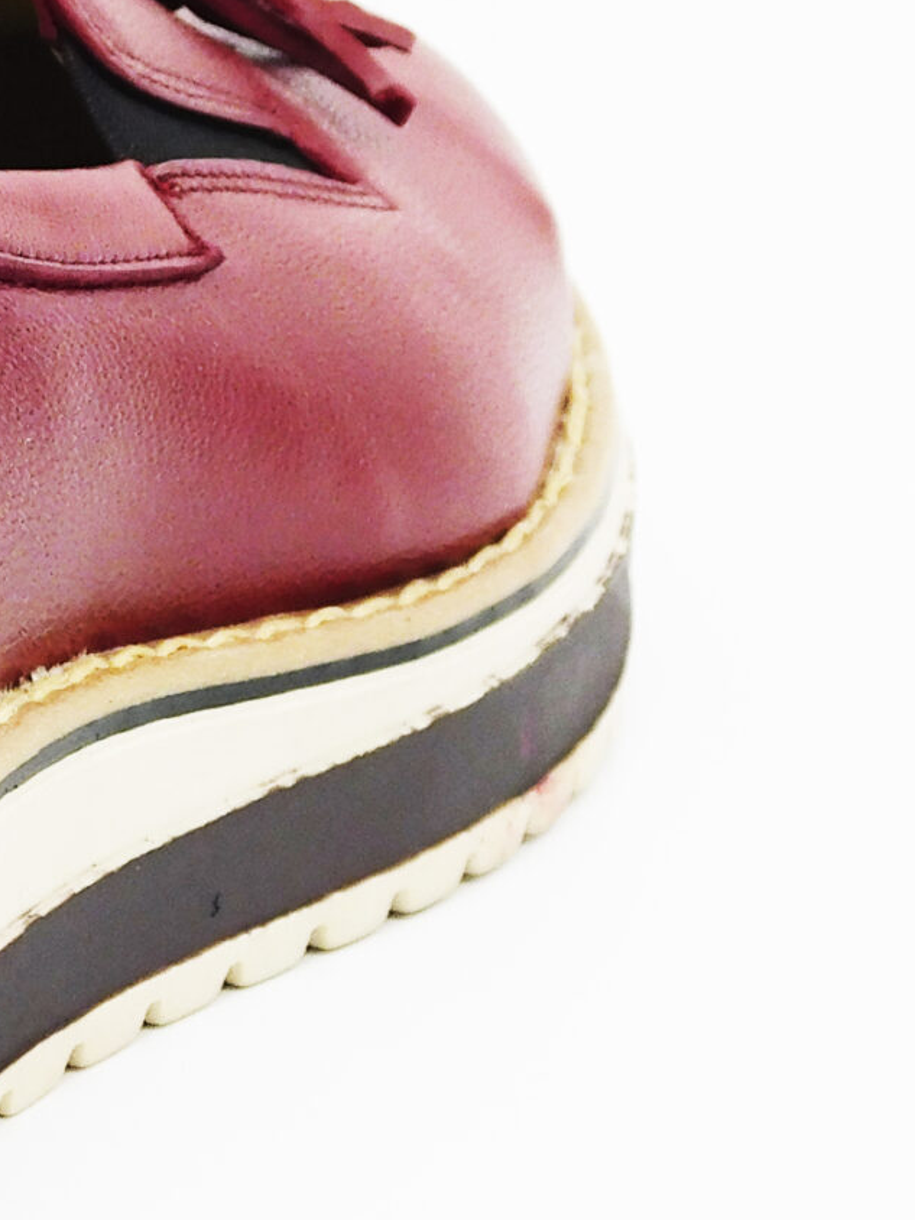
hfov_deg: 8.2
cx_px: -306
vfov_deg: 11.0
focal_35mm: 179
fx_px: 6309
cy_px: 564
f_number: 4
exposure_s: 1/400
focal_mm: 10.4
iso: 125
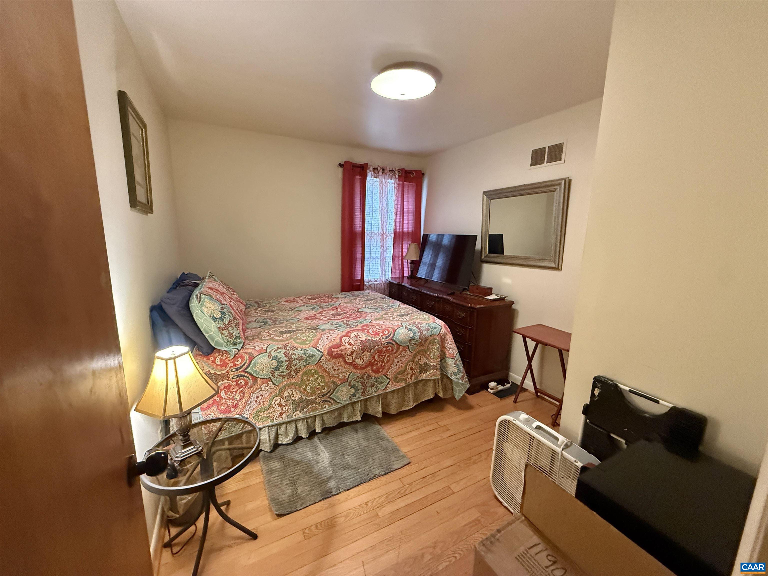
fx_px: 311
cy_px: 288
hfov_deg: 102.1
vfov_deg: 85.7
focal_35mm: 14
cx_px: 384
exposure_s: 1/60
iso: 800
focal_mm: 2.22
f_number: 2.2
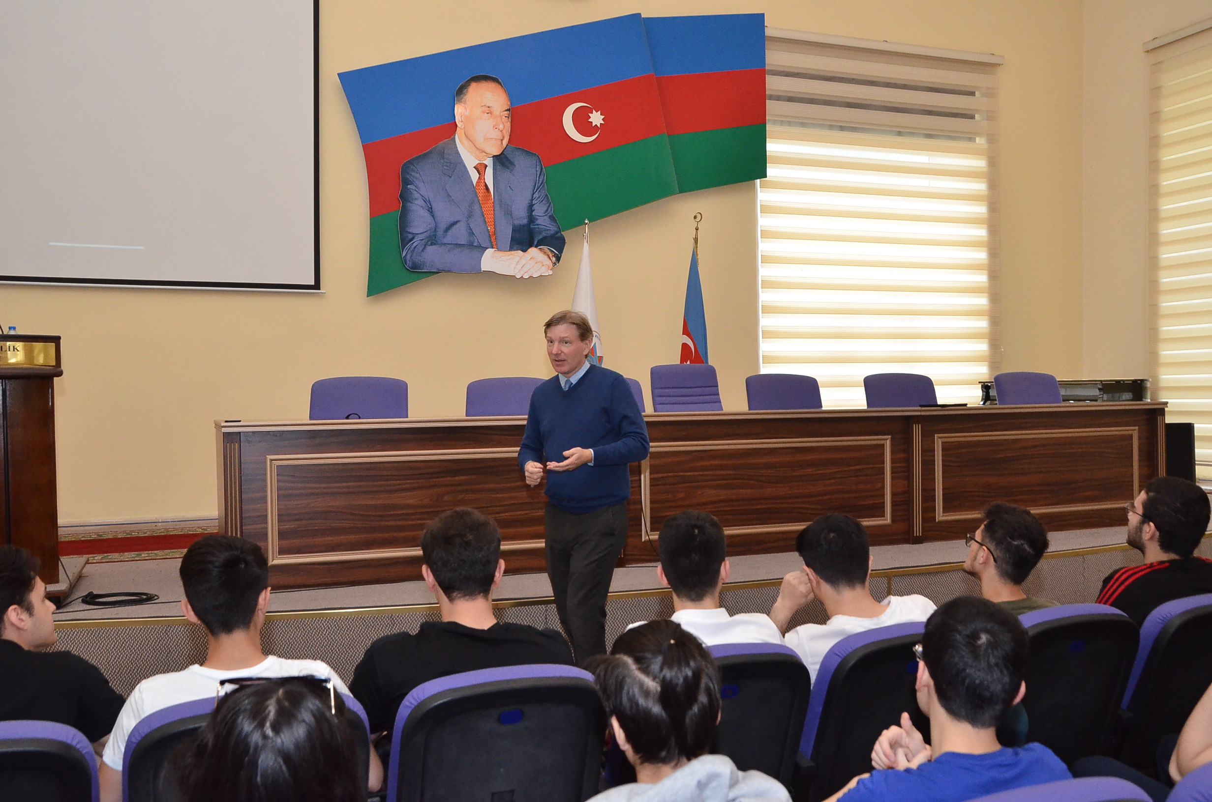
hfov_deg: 57.3
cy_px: 401
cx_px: 606
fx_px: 1109
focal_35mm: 33
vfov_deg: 39.8
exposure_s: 1/160
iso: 2200
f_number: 5.6
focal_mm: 22
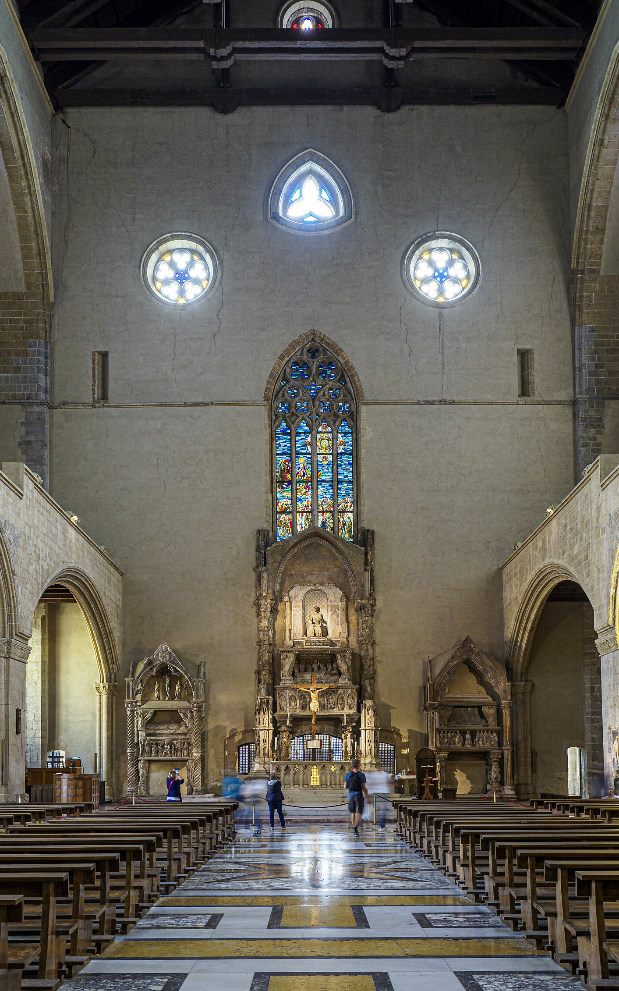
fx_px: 972
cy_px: 487
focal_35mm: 36
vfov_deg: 54.0
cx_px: 287
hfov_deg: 35.3
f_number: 4.5
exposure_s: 1
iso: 200
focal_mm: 16
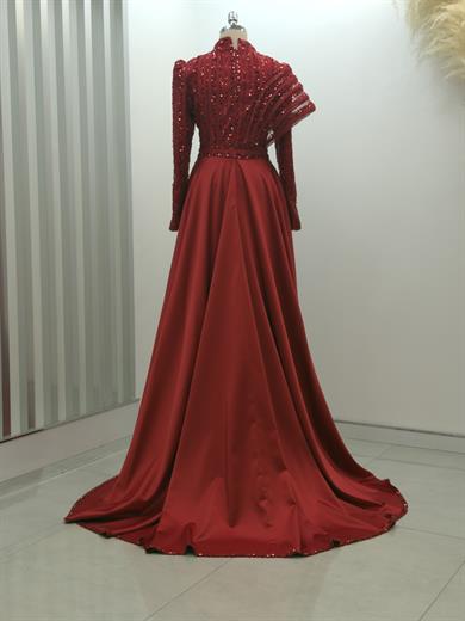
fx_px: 860
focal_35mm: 48
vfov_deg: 39.7
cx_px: 232
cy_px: 310
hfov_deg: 30.3
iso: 64
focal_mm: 6.76
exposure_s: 1/413
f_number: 1.78
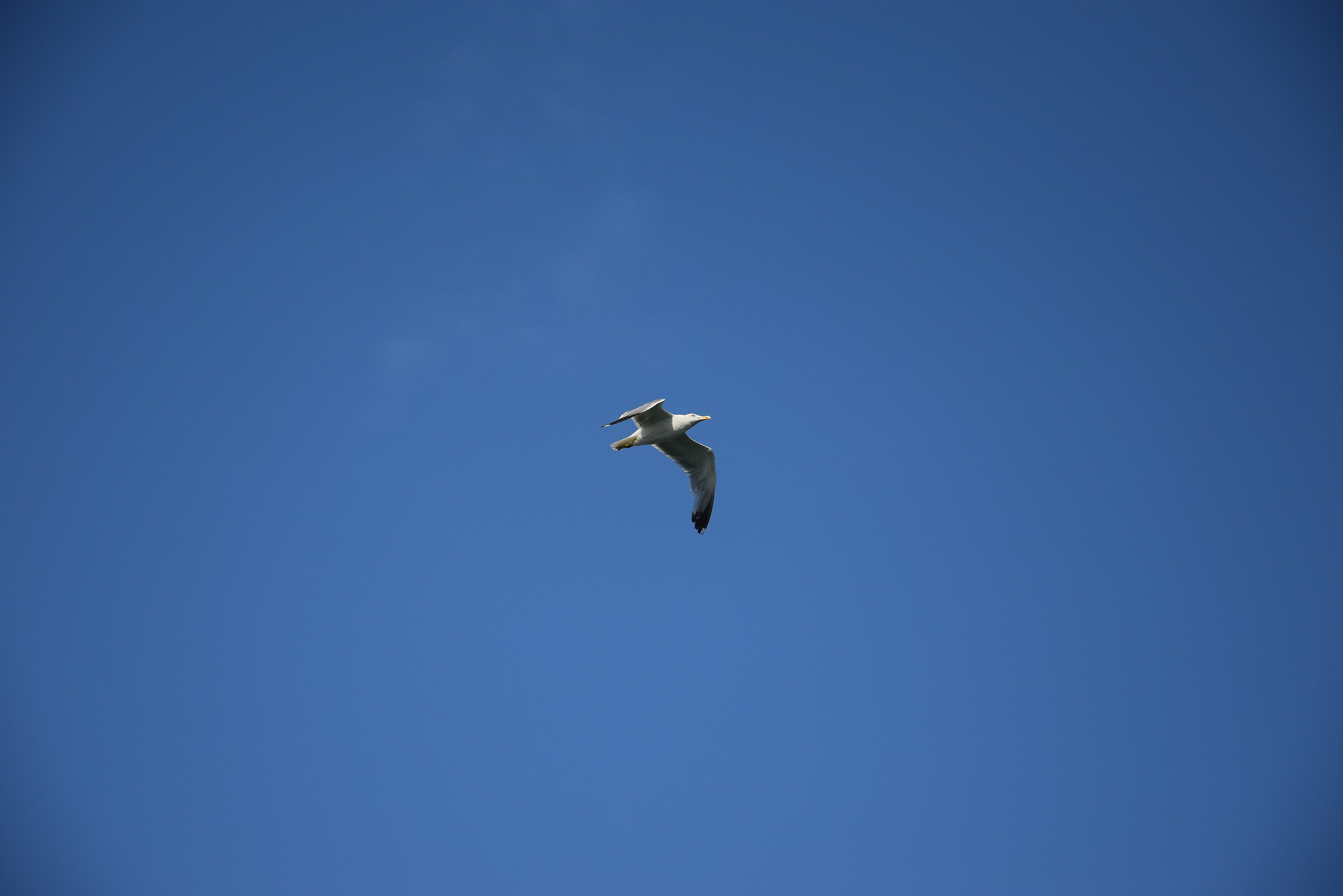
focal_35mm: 128
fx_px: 4756
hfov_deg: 16.1
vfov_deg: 10.8
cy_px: 448
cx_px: 672
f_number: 5.6
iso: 400
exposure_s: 1/1250
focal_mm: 85
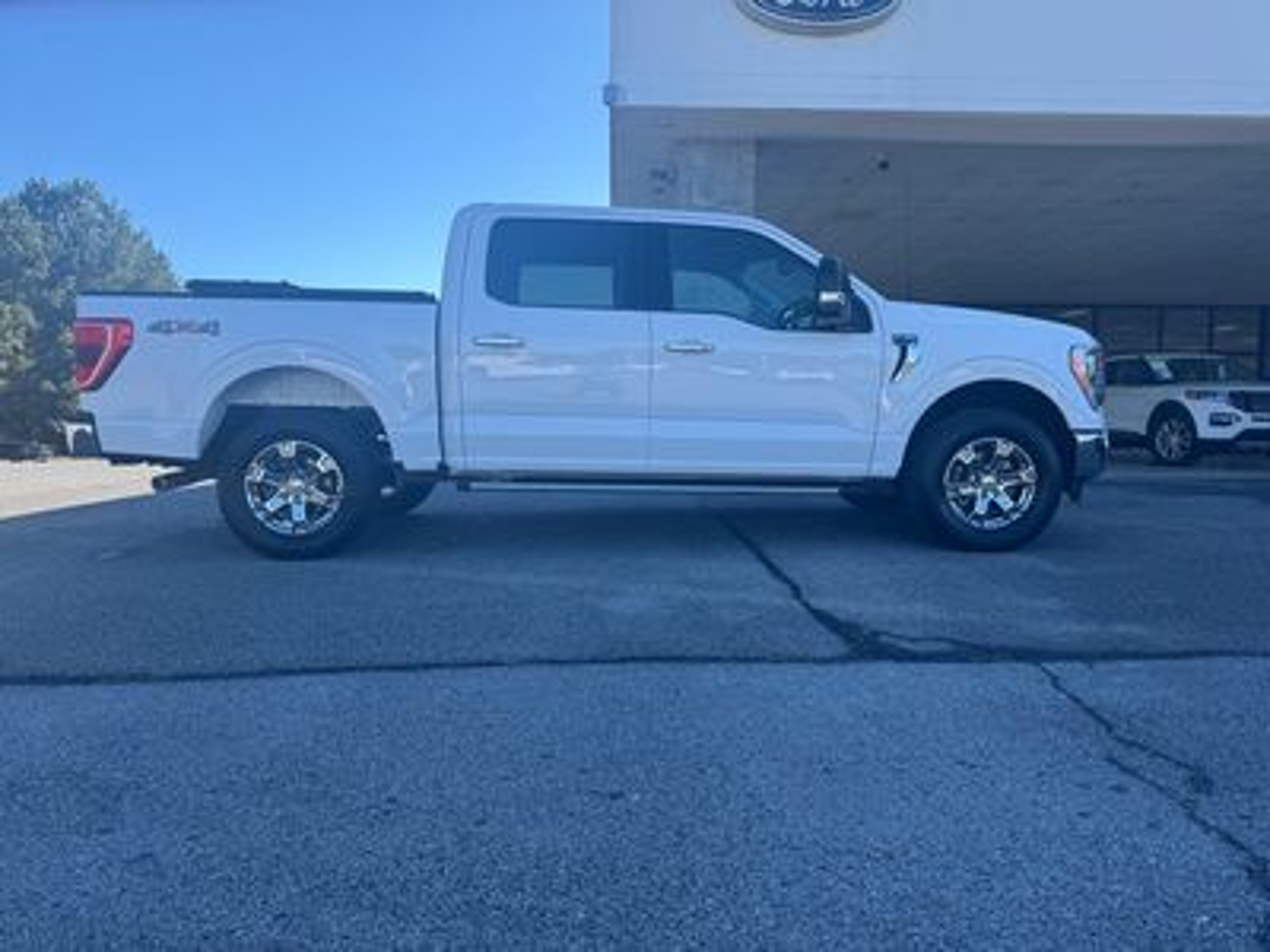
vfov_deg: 56.8
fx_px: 881
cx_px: 635
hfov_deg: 71.6
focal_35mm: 24
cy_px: 476
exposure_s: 1/1311
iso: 80
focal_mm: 6.76
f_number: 1.78
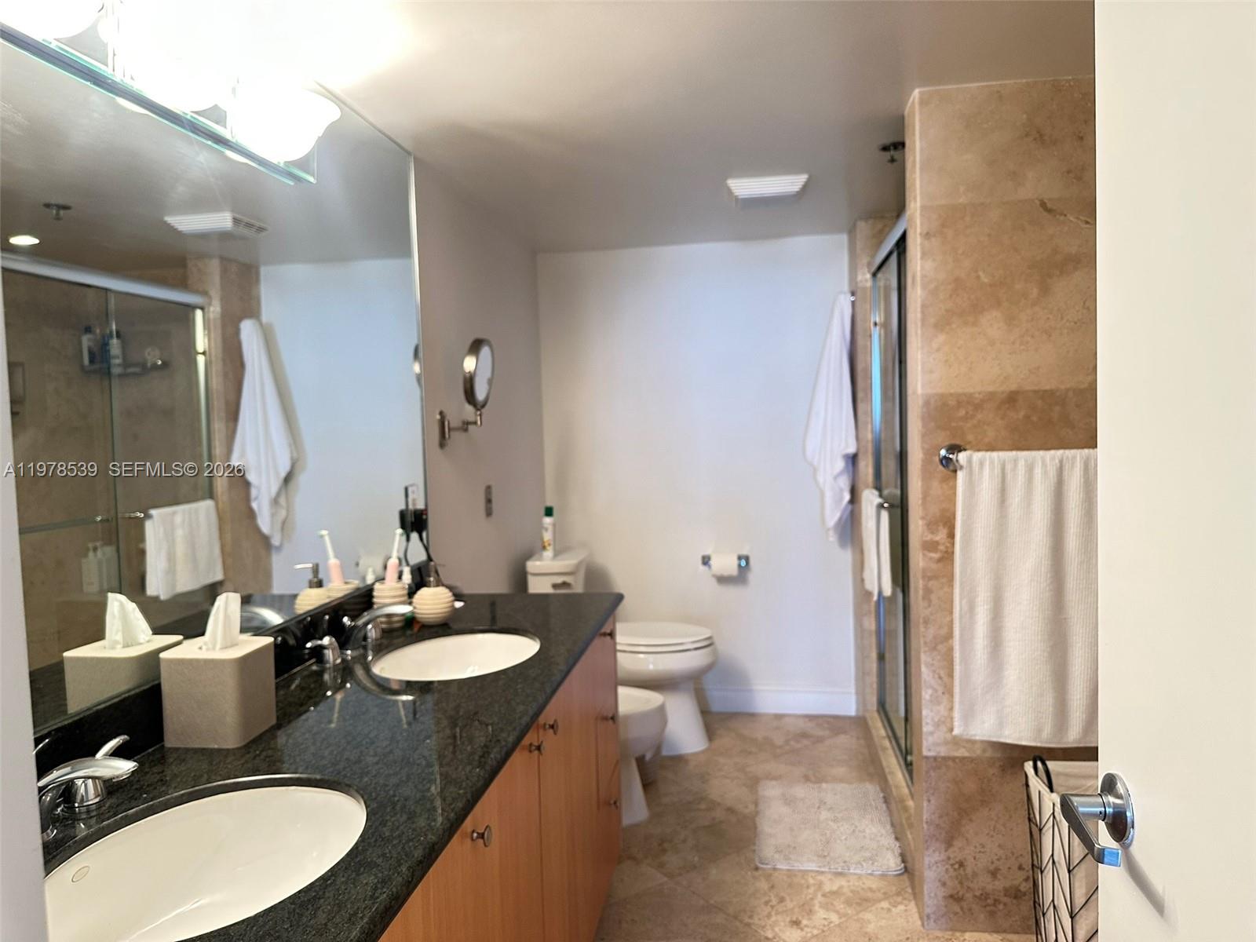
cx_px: 628
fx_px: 871
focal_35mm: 24
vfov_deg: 56.8
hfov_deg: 71.6
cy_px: 471
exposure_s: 1/60
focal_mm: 6.86
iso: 250
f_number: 1.78
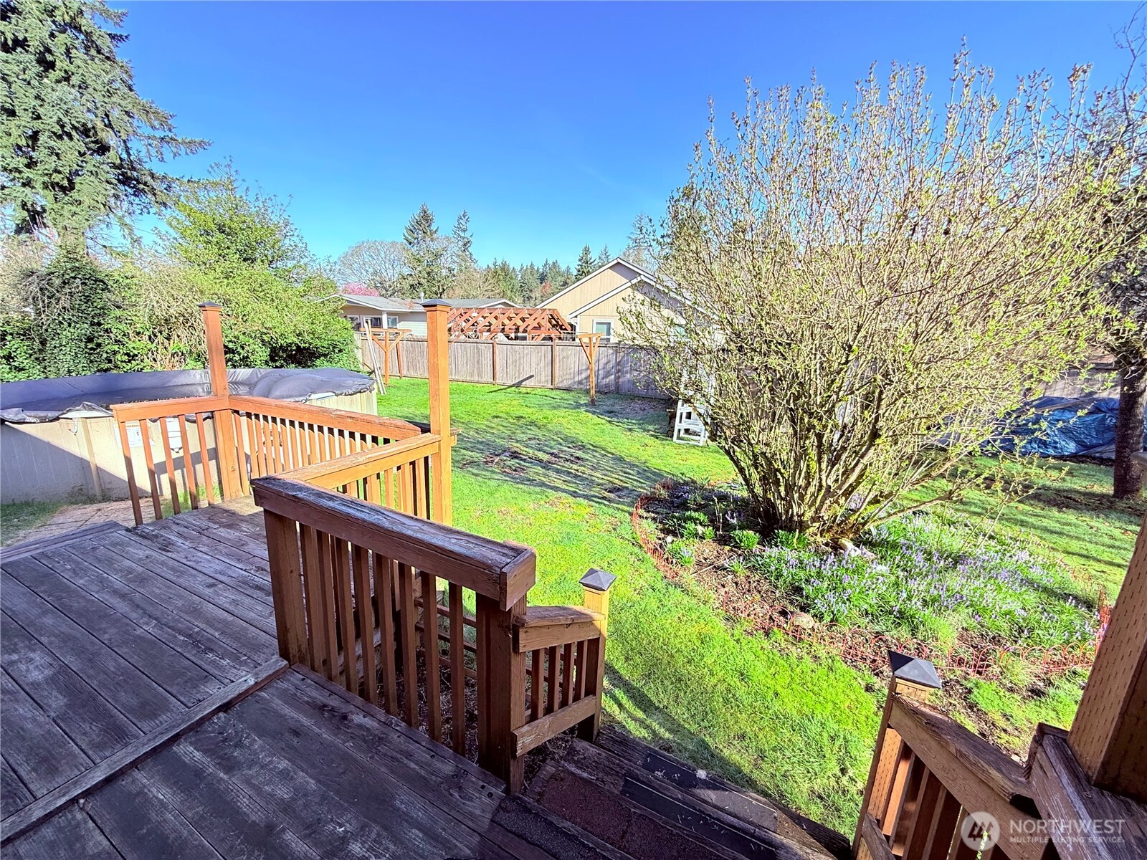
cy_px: 430
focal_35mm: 14
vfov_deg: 85.7
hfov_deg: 102.1
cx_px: 574
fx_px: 464
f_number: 2.2
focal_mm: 2.22
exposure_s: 1/424
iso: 64
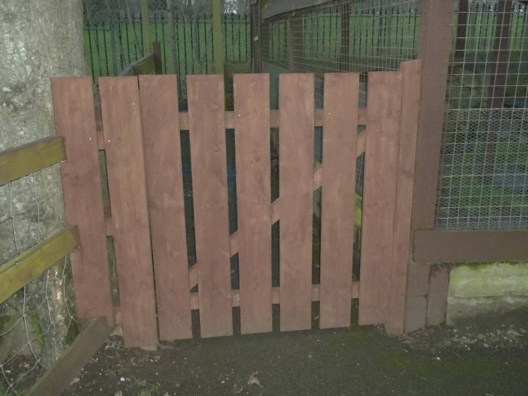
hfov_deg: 55.4
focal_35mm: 33
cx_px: 264
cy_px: 198
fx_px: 503
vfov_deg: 42.9
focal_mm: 5.9
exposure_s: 1/30
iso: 400
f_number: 3.3
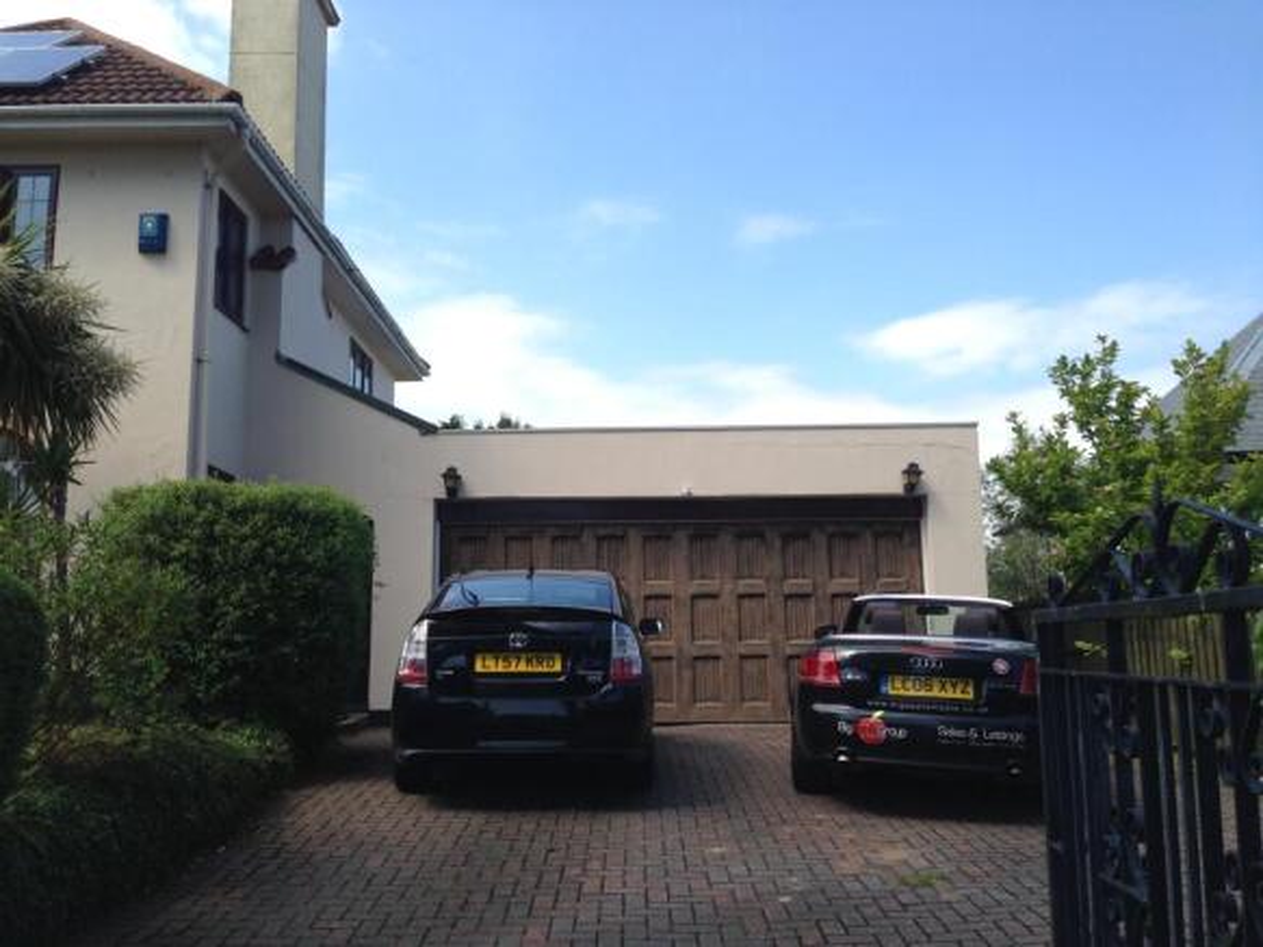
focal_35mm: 33
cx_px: 632
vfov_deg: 42.9
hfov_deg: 55.4
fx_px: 1204
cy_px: 474
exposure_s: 1/968
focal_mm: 4.13
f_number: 2.4
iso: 50
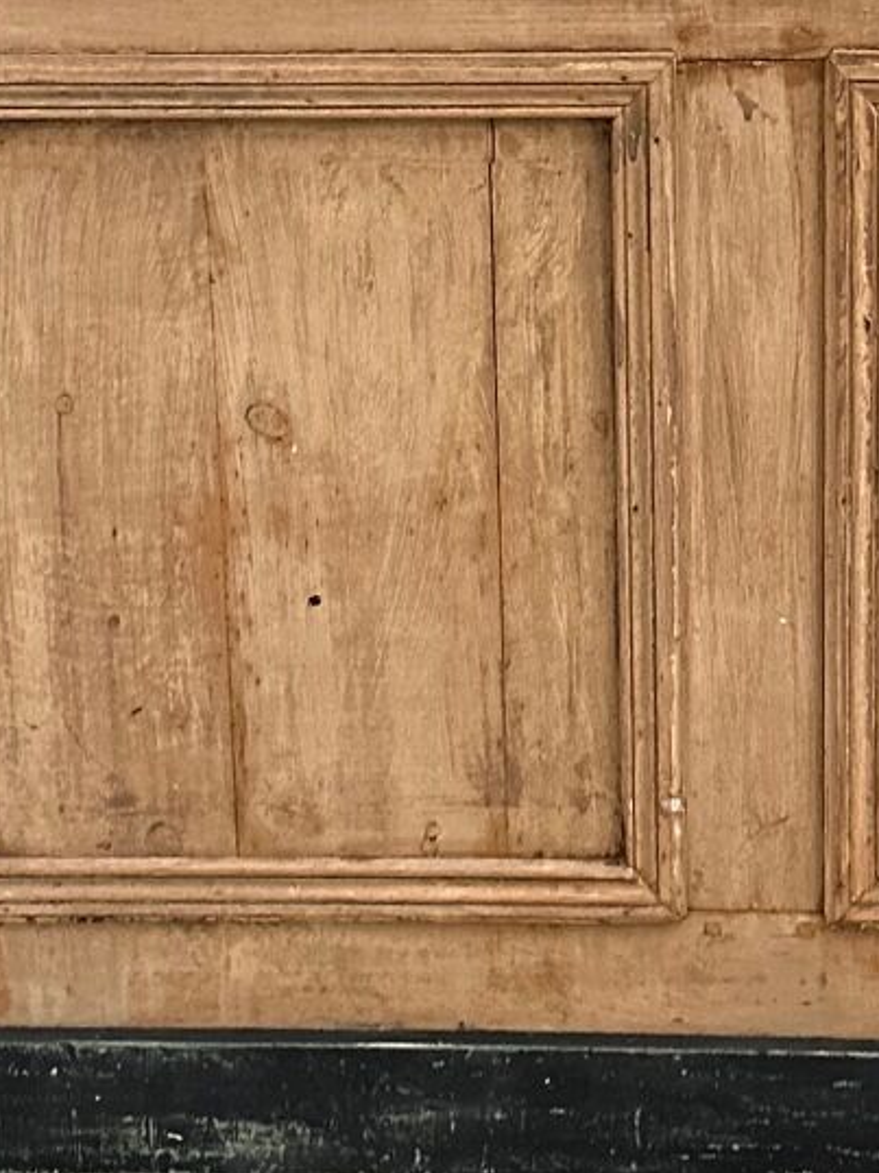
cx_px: 715
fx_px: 3050
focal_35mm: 90
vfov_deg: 21.5
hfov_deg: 16.3
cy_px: 240
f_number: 1.78
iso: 400
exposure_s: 1/50
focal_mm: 6.86
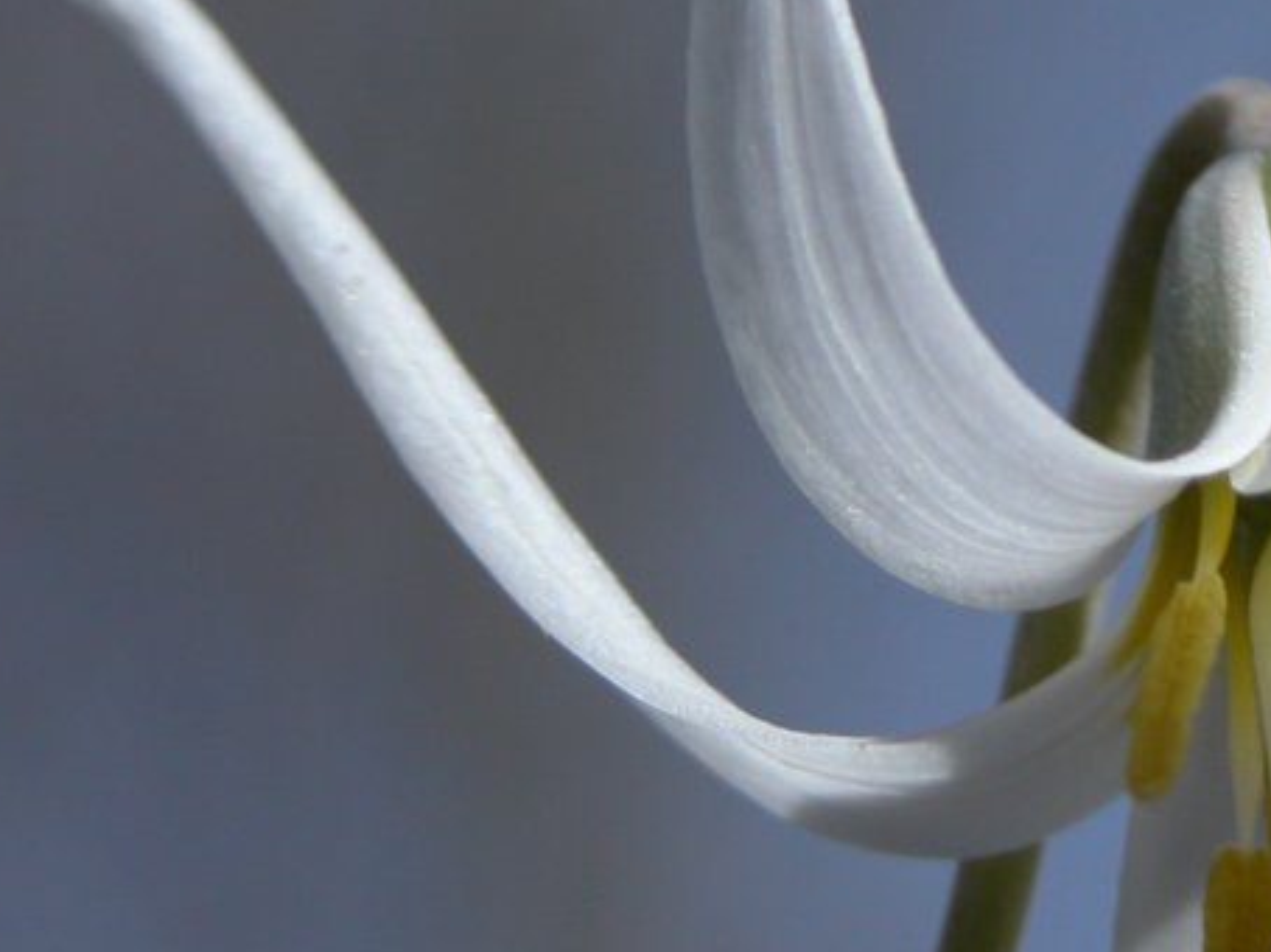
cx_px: 1389
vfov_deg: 3.3
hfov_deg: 4.4
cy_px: 302
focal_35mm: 454
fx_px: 16661
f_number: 3.9
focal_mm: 41.1
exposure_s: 1/790
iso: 100
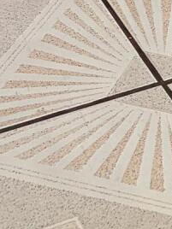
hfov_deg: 7.4
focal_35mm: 194
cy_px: -412
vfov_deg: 8.7
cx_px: 313
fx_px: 1285
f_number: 1.6
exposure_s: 1/60
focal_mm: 5.96
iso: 250
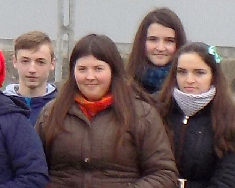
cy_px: 239
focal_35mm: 369
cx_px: 10
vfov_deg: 4.2
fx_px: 2567
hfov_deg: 5.2
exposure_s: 1/200
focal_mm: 8.1
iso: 80
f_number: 3.7
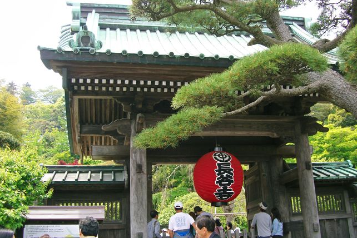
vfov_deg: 33.4
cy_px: 118
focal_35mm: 40
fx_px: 397
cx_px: 180
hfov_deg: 48.5
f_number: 2.8
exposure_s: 1/250
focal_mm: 7.9
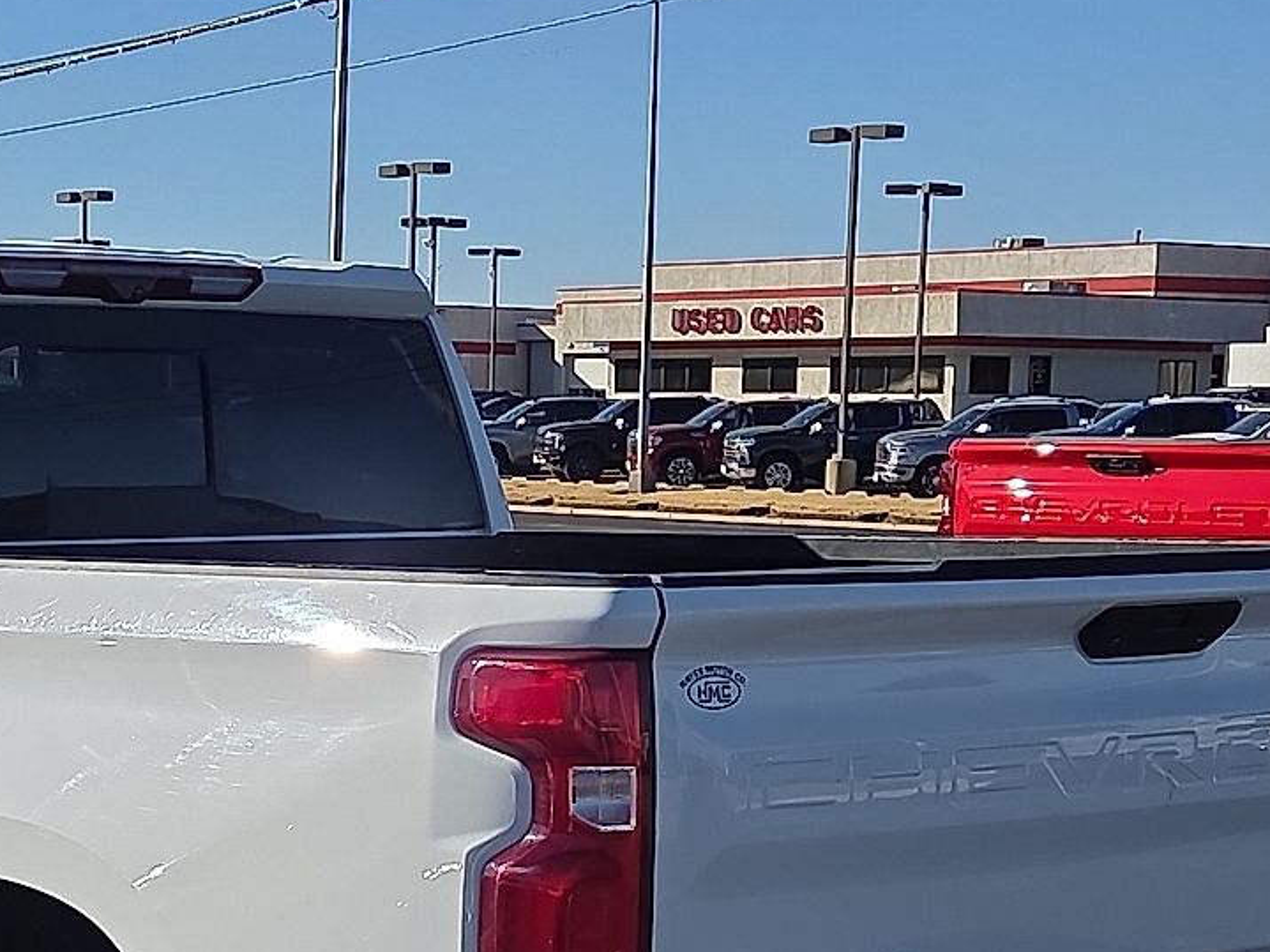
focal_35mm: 89
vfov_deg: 16.3
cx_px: 270
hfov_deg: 21.8
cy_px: 892
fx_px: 3265
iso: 25
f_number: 1.8
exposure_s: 1/2500
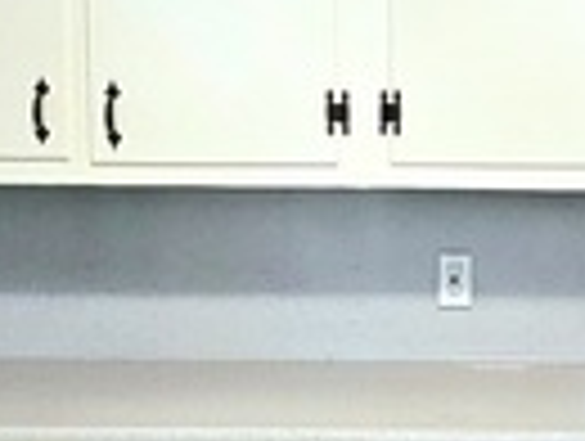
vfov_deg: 23.0
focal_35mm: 64
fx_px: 1084
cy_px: 274
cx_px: 590
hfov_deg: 28.3
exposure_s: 1/60.2
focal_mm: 1.7
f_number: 2.2
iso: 200
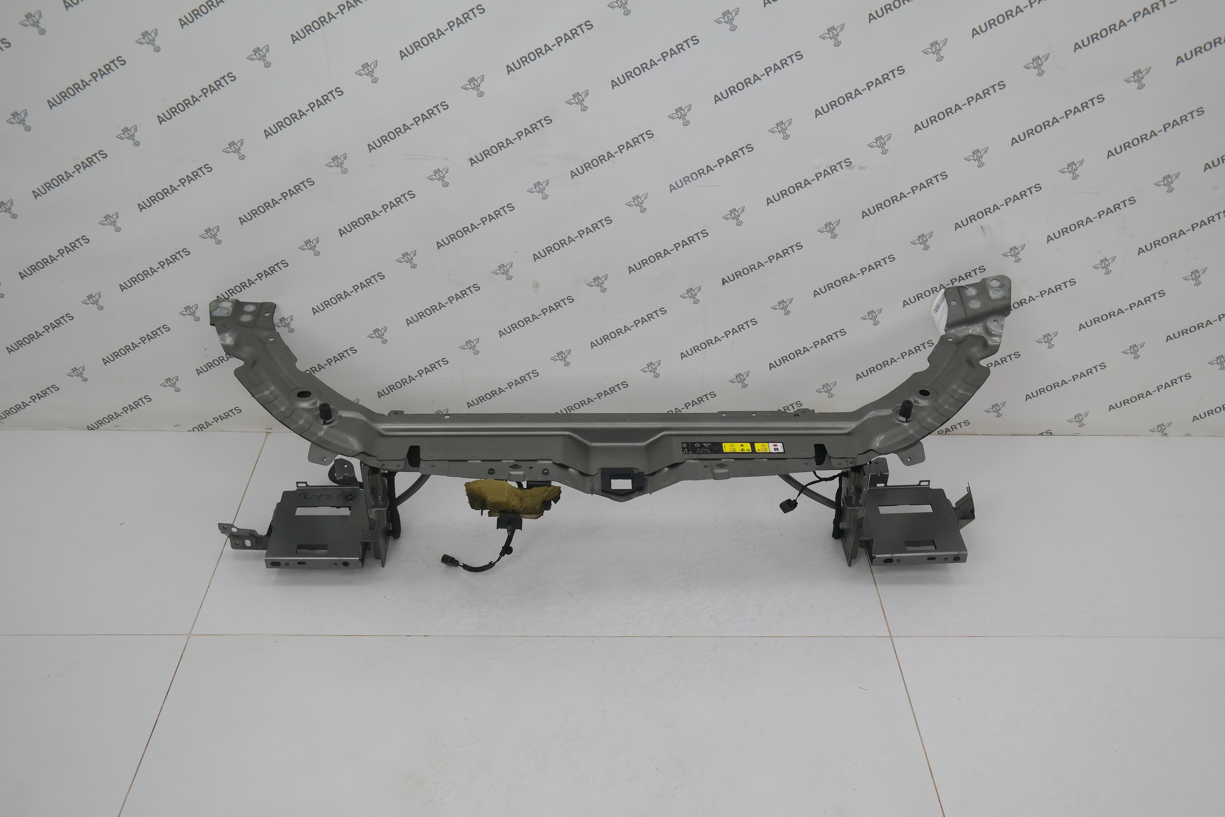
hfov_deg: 57.2
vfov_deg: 40.0
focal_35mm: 33
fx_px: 1123
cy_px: 408
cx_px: 612
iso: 200
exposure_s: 1/40
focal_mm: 22
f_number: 7.1
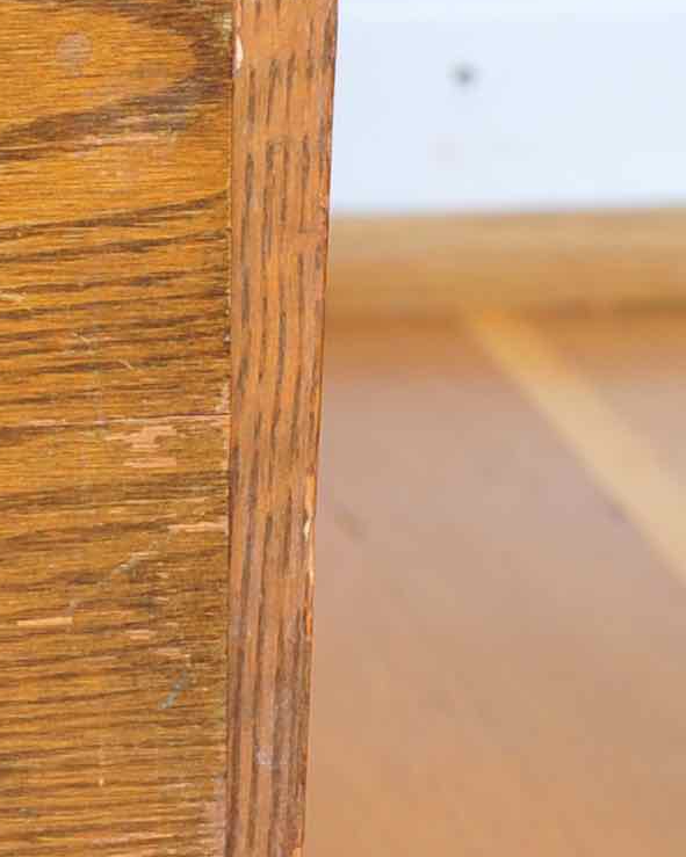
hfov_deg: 3.7
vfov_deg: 4.8
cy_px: 588
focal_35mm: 405
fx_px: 10280
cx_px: -1374
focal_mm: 75
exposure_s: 1/125
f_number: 10
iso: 500
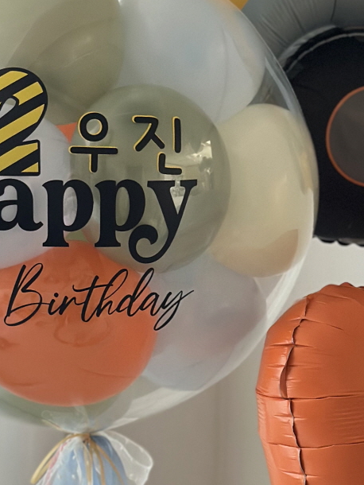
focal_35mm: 107
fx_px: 1499
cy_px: 358
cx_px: 139
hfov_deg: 13.8
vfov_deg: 18.3
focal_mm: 6.86
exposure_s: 1/41
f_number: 1.78
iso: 400
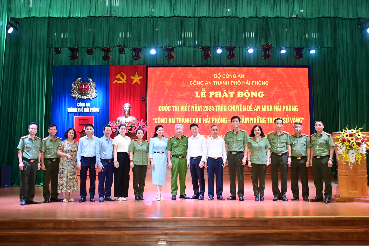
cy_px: 123
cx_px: 184
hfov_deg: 55.8
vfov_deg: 38.9
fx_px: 348
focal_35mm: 34
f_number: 3.8
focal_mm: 23
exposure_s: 1/200
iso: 1600
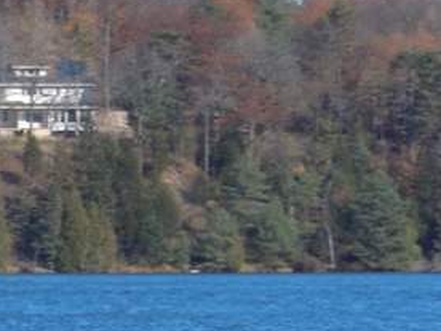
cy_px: 152
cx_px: -131
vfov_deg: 2.6
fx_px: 7249
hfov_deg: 3.5
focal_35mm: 569
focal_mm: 35
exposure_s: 1/400
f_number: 5.6
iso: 100
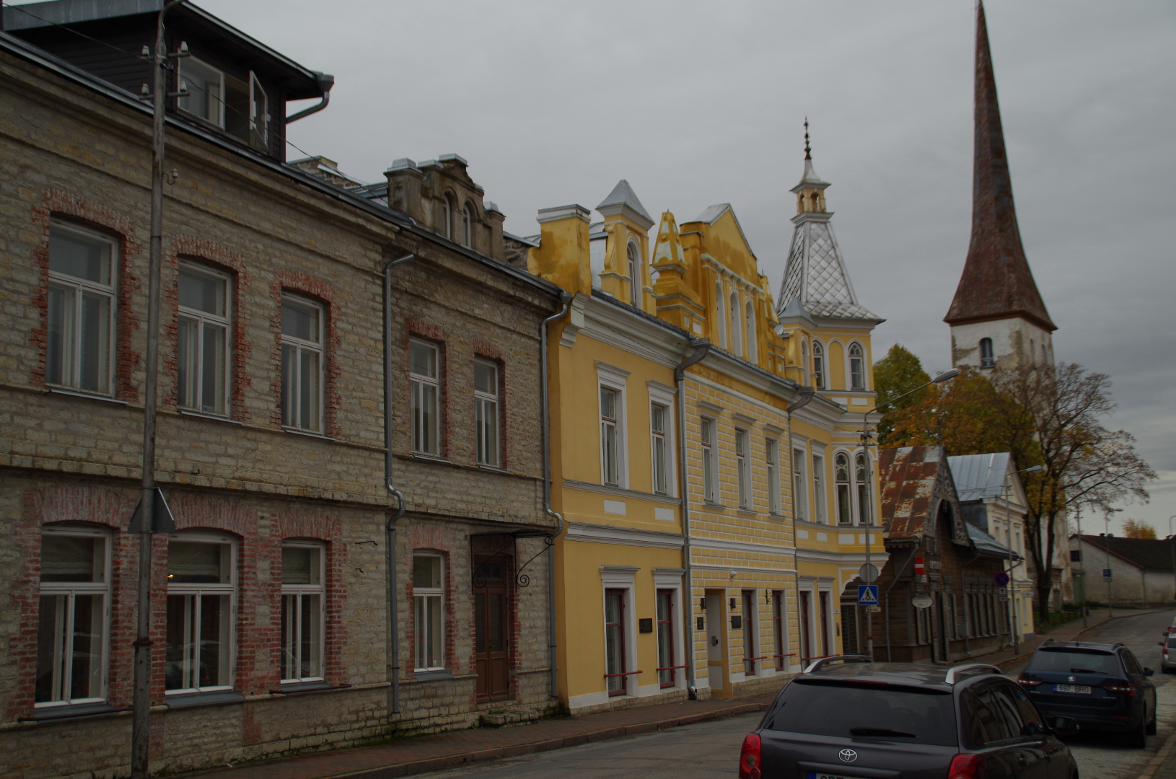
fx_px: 1369
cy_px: 390
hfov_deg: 46.5
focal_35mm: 42
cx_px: 588
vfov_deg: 31.8
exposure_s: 1/125
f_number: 4
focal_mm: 28
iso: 100
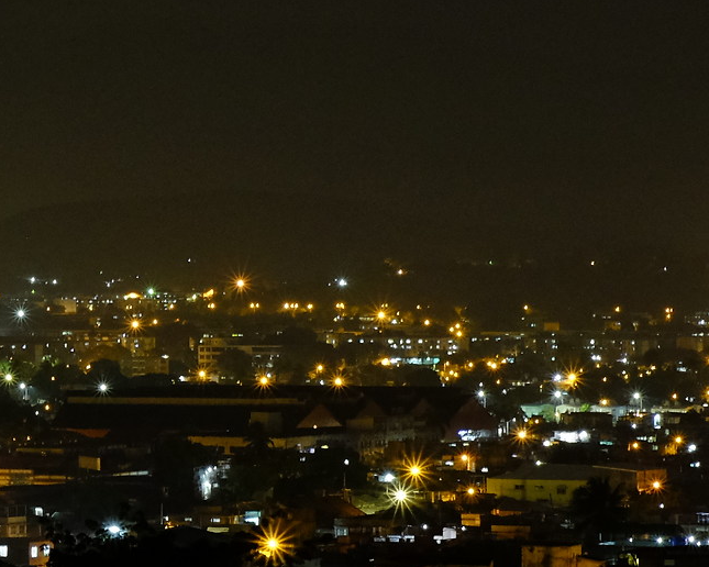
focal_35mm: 185
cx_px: -162
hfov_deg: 10.3
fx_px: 3882
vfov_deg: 8.4
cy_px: 345
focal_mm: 35
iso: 1600
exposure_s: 3
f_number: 10
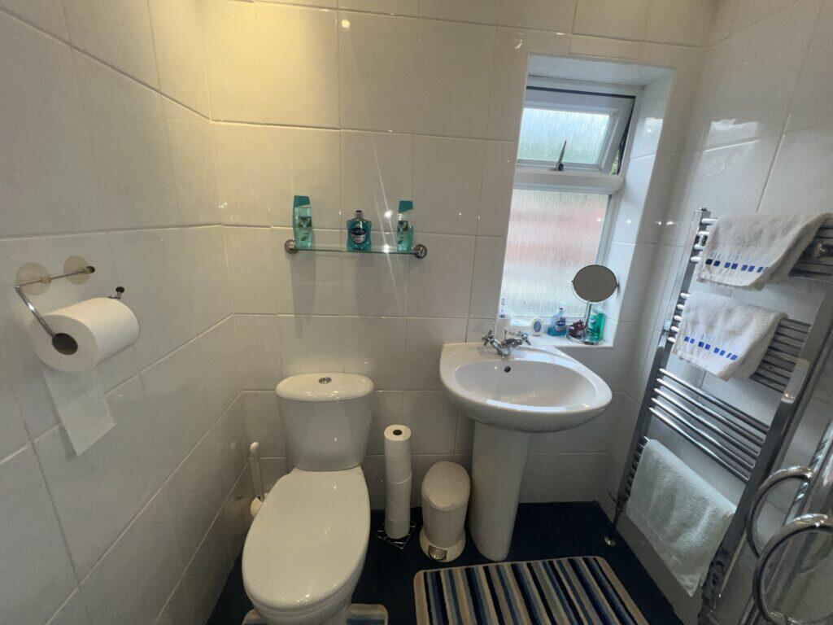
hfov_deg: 106.2
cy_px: 312
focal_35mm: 13
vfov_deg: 89.9
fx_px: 313
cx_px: 416
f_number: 1.8
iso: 25
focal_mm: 1.57
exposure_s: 1/181
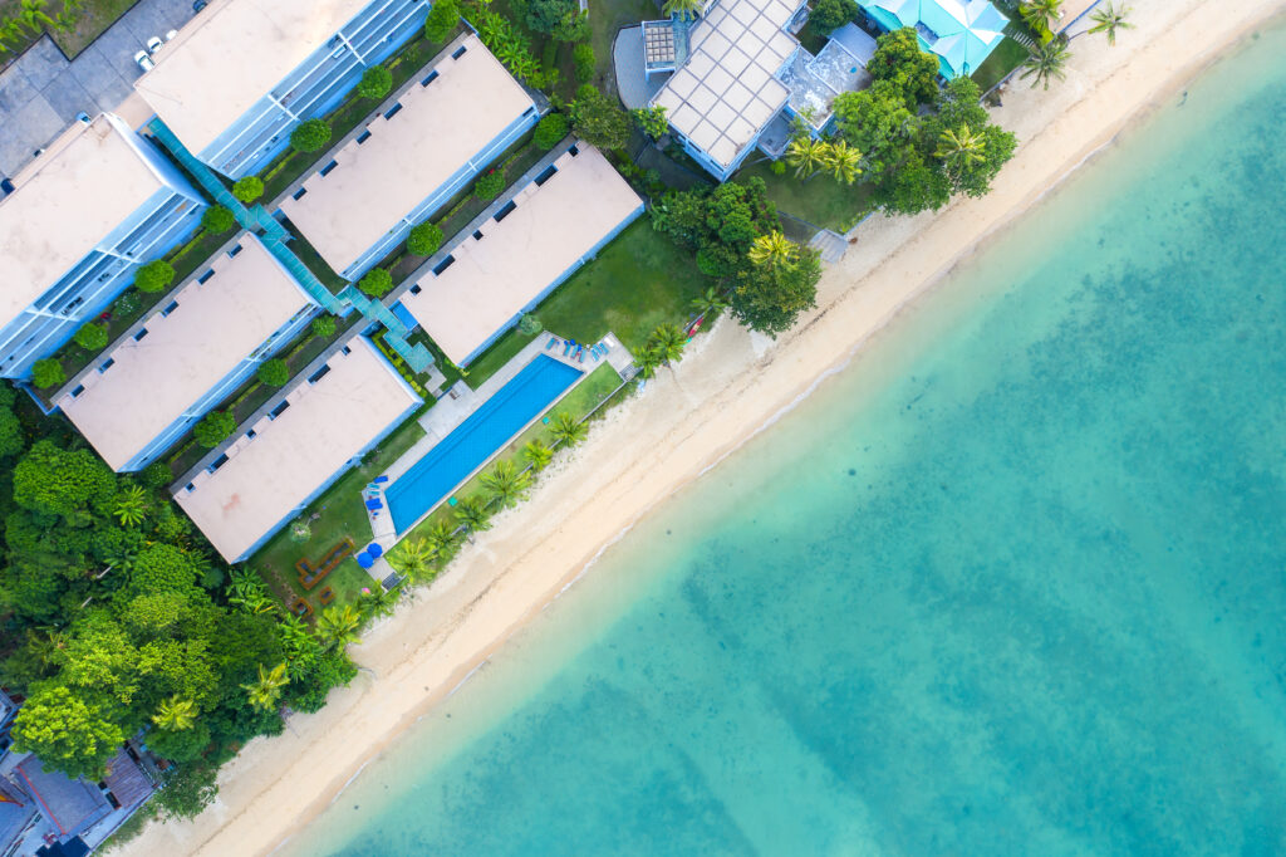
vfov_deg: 46.4
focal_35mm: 28
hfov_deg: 65.5
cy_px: 428
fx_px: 1000
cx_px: 643
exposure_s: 1/50
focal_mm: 10.26
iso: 100
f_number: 4
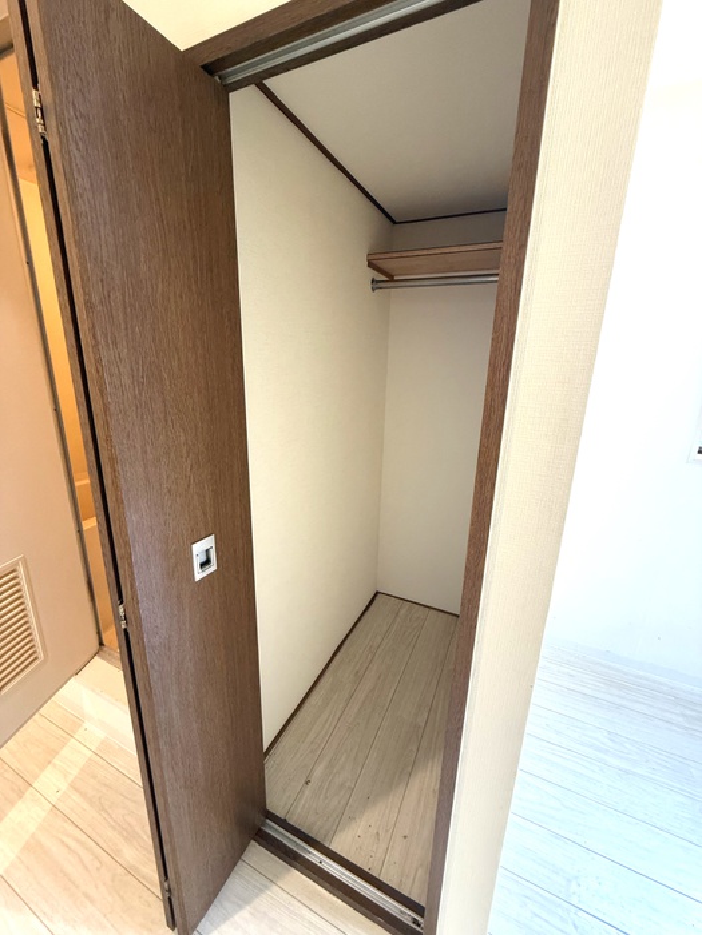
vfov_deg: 102.1
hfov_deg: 85.7
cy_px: 468
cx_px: 351
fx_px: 379
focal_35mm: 14
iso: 320
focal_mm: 2.22
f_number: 2.2
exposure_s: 1/88
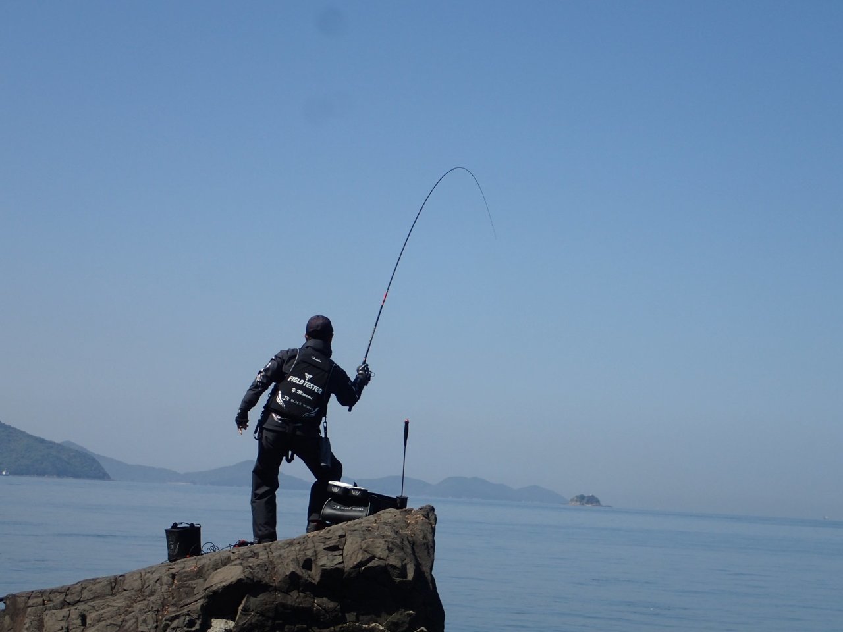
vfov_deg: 21.0
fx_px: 1705
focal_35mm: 70
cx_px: 422
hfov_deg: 27.8
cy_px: 316
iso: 100
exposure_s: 1/640
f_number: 5.6
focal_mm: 12.6
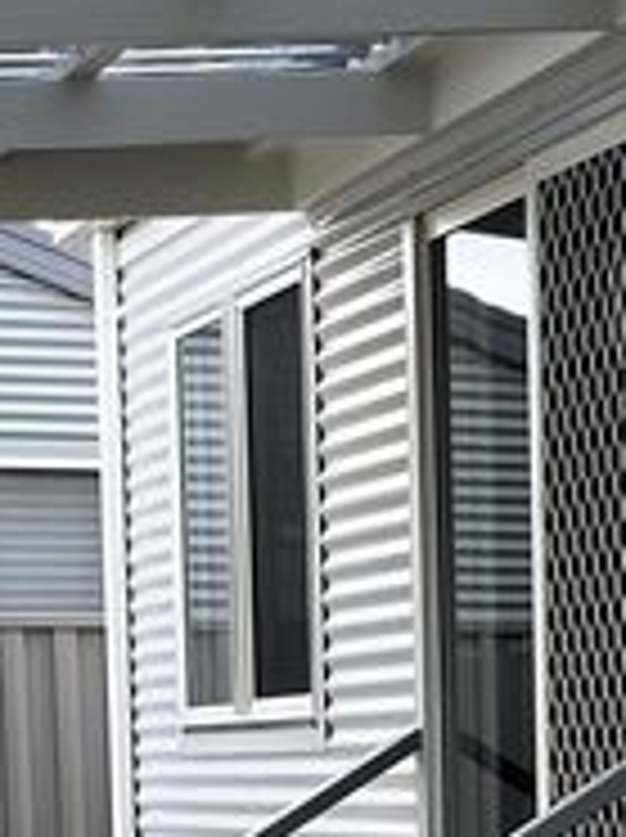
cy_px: 1107
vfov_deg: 12.7
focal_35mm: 151
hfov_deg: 9.7
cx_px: 653
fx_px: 3649
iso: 32
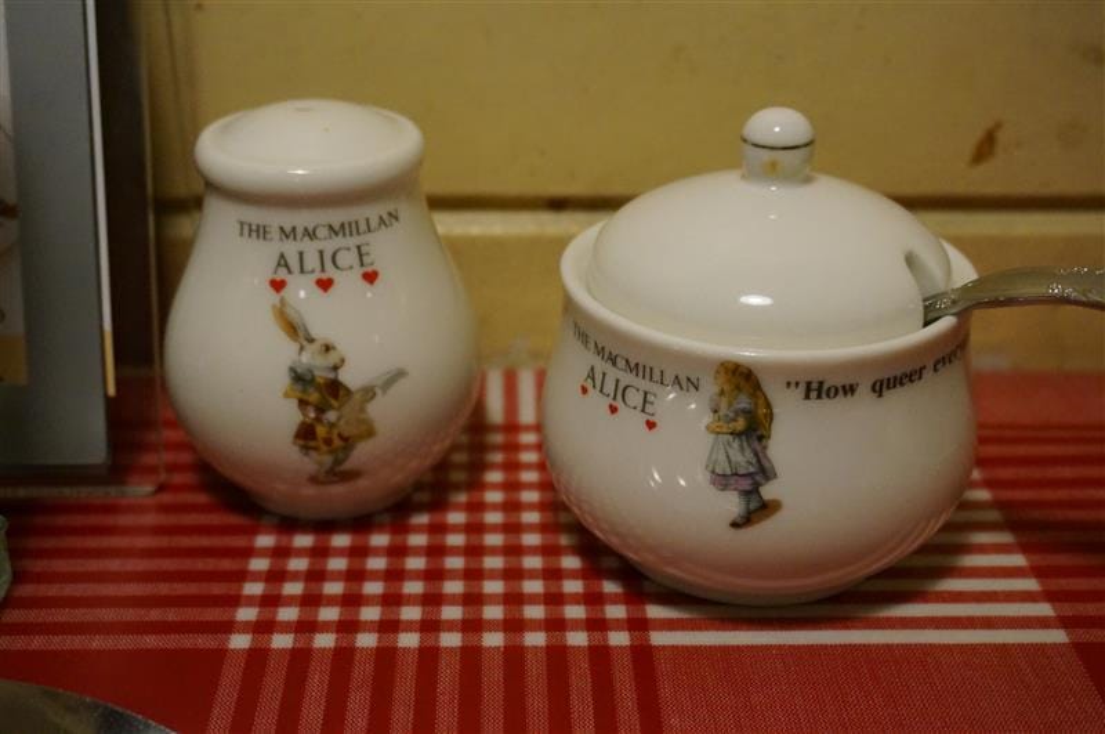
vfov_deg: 28.9
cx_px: 552
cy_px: 367
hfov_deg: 42.4
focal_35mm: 46
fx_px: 1425
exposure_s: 1/125
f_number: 5
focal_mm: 31
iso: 3200
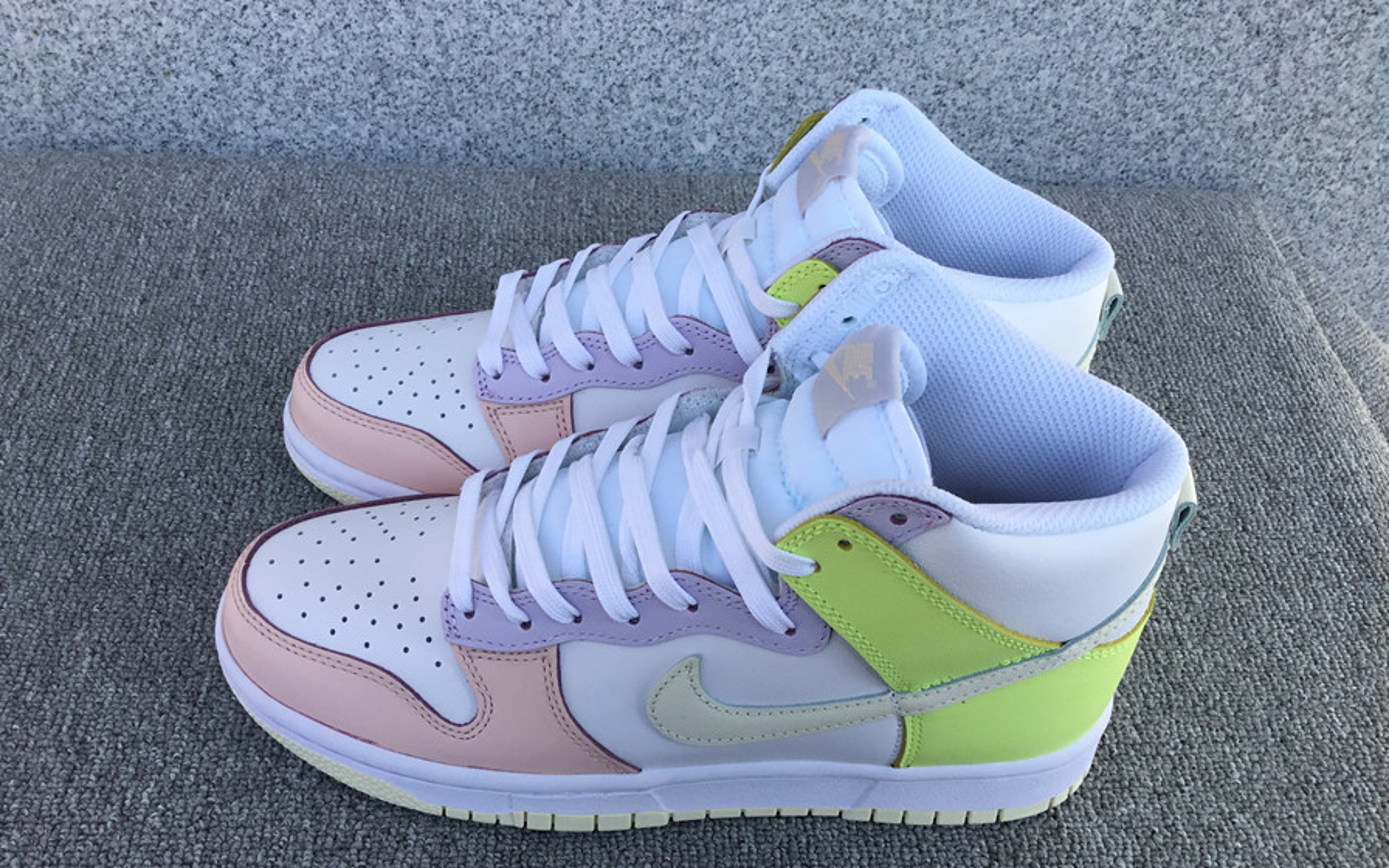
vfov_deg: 38.2
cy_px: 497
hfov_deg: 58.1
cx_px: 694
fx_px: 1249
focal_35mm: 33
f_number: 2.4
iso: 25
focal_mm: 3.3
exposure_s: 1/637
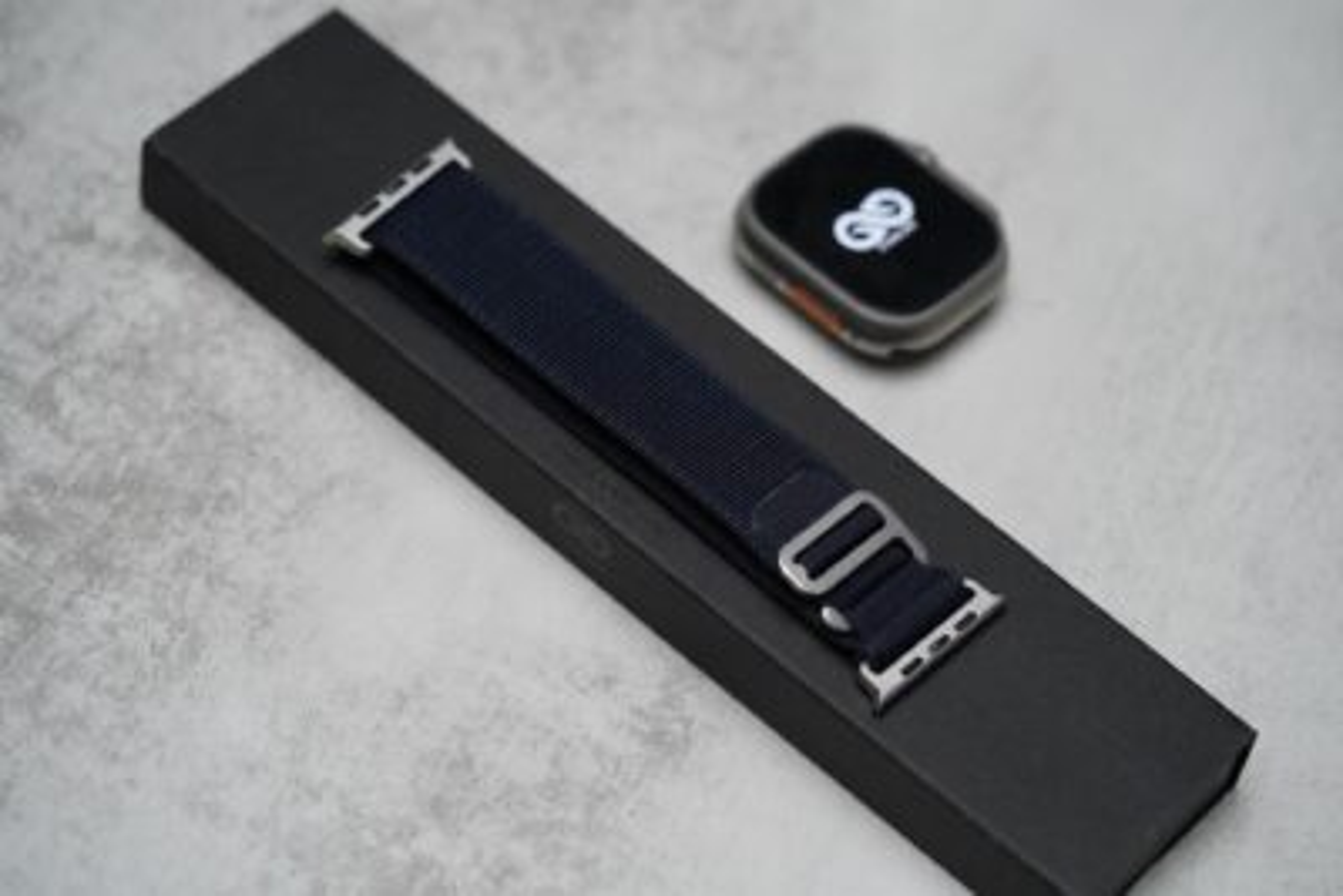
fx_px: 3359
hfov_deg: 22.6
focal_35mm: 90
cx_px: 672
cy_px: 448
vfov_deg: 15.2
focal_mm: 90
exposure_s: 1/90
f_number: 4
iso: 1250
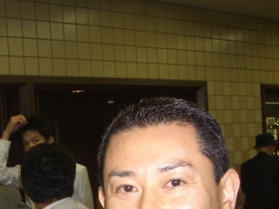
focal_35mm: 79
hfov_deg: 23.7
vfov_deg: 18.2
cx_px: 3
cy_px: 211
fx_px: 637
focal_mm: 7.9
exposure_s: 1/60
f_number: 2.8
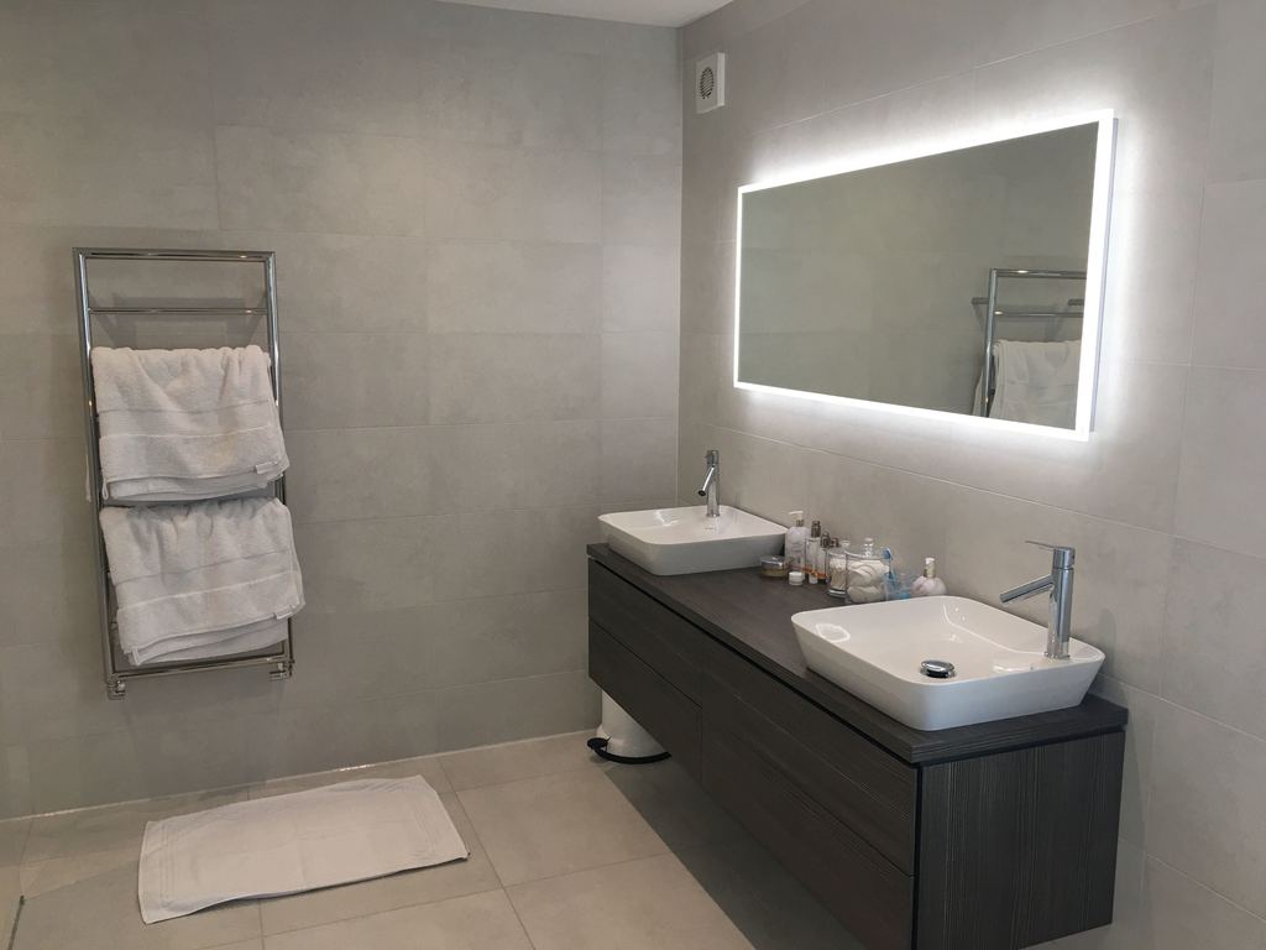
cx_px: 633
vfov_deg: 48.2
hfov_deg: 61.7
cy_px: 475
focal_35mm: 29
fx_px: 1061
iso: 32
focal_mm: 4.15
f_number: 2.2
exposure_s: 1/33
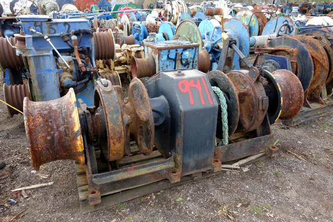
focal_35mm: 28
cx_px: 166
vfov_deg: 46.4
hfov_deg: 65.5
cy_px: 111
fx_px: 259
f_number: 4.5
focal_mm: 10.4
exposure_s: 1/125
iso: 160
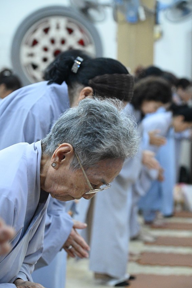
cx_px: 88
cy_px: 148
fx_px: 753
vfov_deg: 21.7
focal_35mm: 94
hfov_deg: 14.5
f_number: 4.5
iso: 12800
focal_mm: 82
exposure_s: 1/200
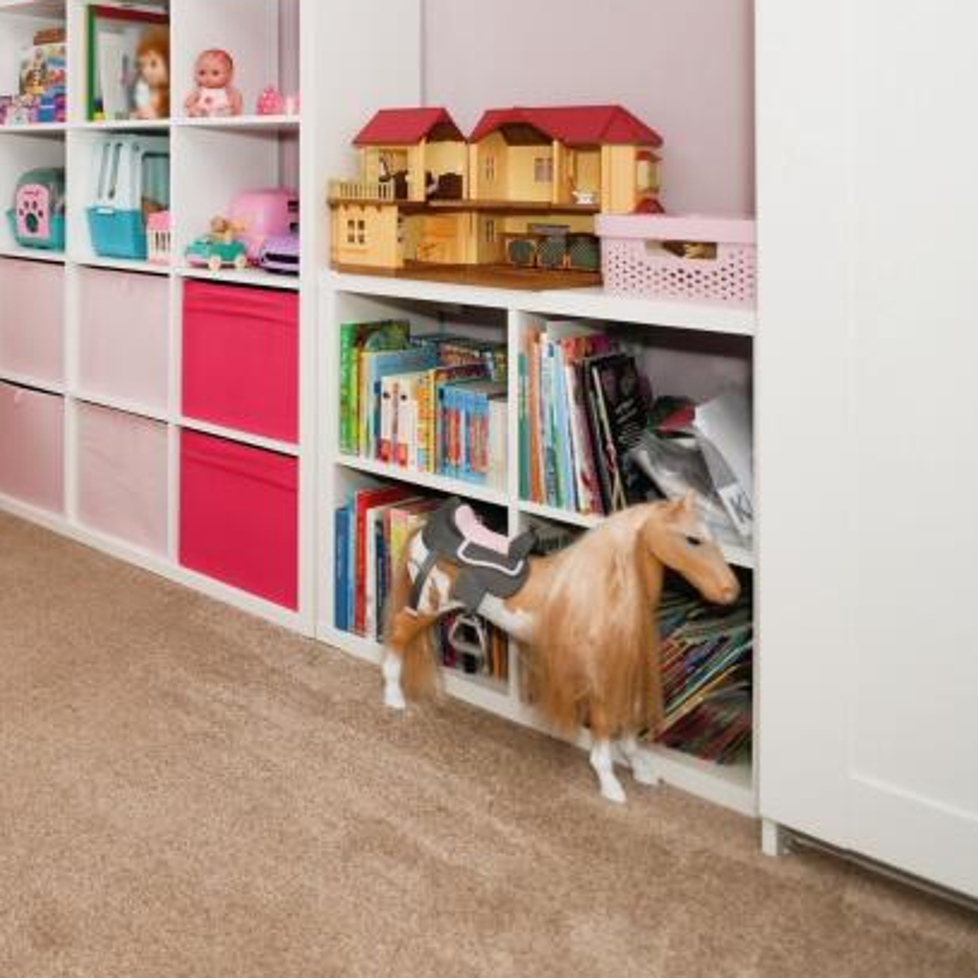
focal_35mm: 32
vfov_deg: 47.9
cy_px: 179
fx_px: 1023
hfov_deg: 39.2
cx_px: -158
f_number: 8
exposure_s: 1/60
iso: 400
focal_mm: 10
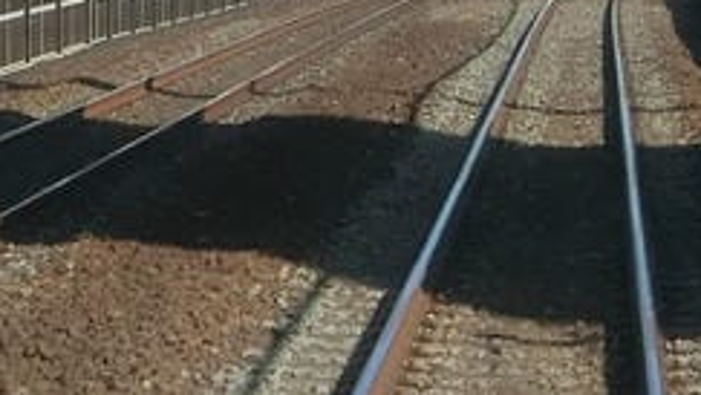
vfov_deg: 5.1
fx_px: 4408
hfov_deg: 9.1
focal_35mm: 237
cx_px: 205
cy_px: -213
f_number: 3.5
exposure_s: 1/500
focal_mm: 9.5
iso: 80
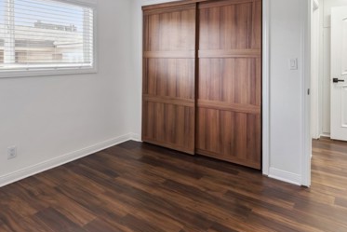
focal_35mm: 24
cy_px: 63
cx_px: 194
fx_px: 231
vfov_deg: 51.3
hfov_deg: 73.5
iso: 100
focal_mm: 14
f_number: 10
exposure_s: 1/15
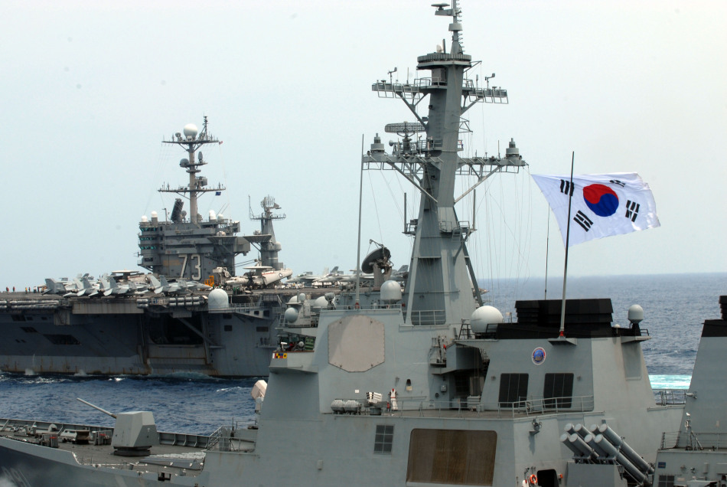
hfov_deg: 17.0
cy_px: 244
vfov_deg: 11.5
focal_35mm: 120
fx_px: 2426
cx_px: 364
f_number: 16
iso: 160
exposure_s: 1/160
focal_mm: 80
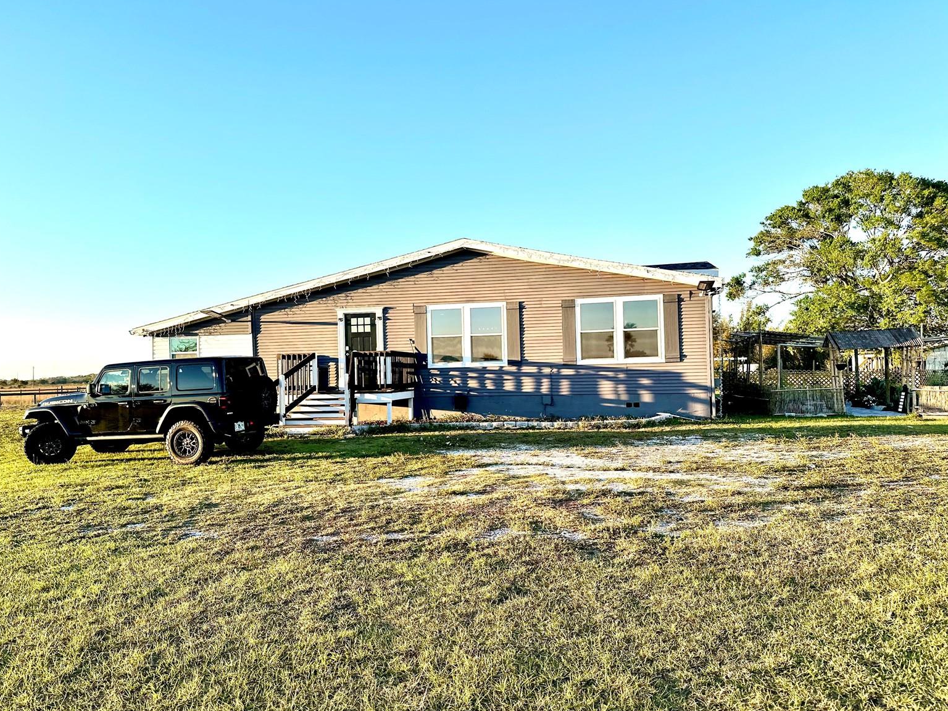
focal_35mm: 25
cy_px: 356
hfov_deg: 69.4
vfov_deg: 54.9
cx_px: 465
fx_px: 685
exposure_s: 1/1495
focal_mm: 6.86
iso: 80
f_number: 1.78
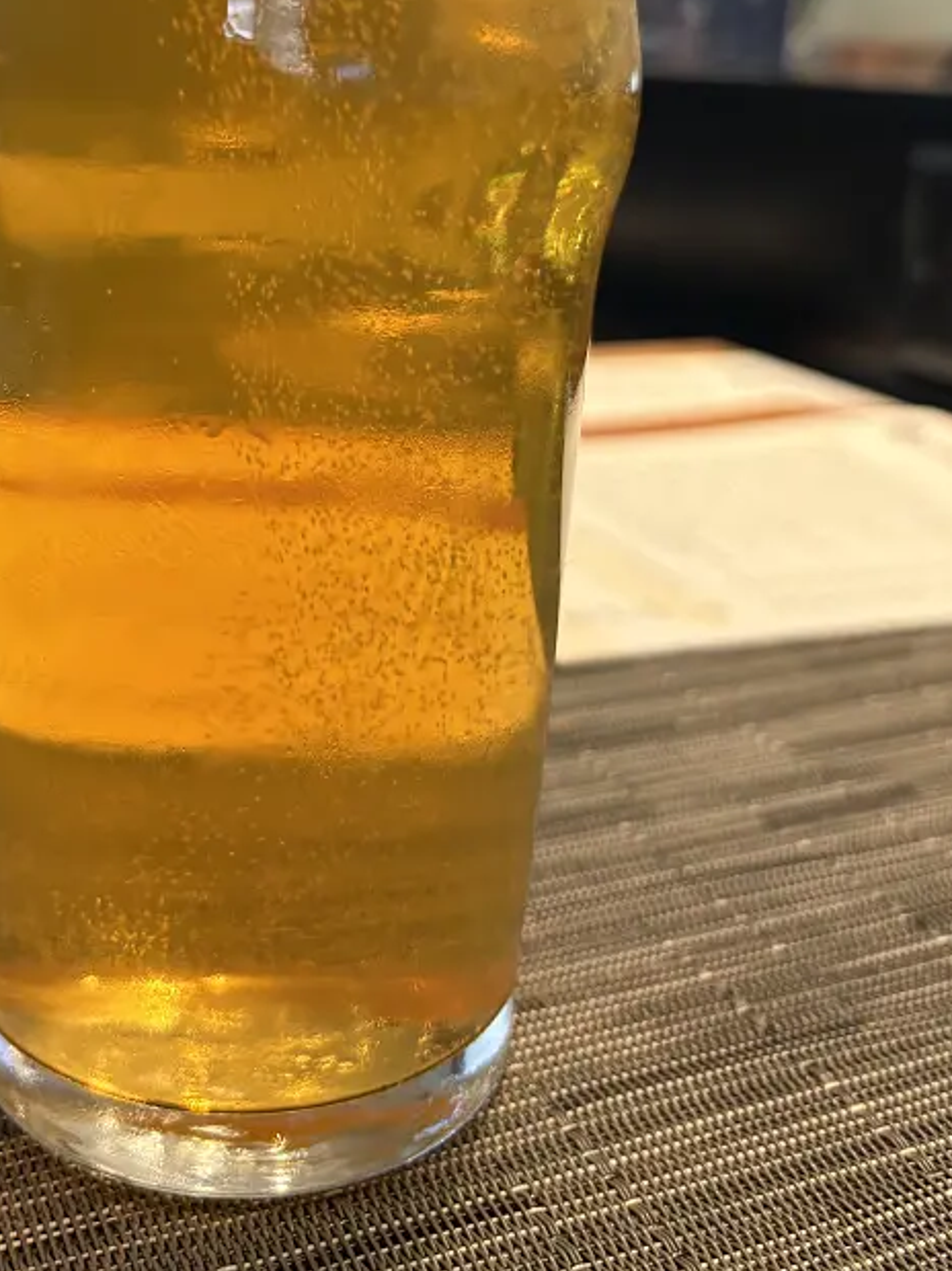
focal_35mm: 43
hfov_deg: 33.2
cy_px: 310
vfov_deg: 42.4
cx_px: 293
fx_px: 1577
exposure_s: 1/60
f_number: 1.6
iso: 250
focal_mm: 5.96
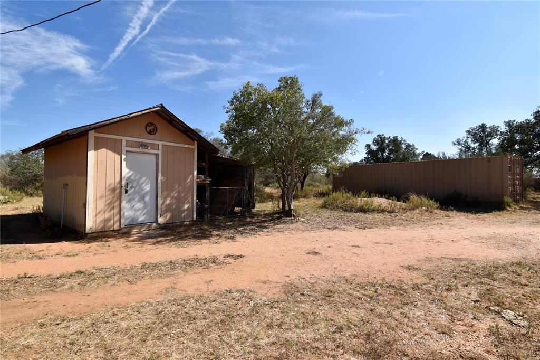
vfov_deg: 69.6
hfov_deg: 92.5
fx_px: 259
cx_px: 270
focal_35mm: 17
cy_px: 180
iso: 100
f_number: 10
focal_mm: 11.5
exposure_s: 1/200
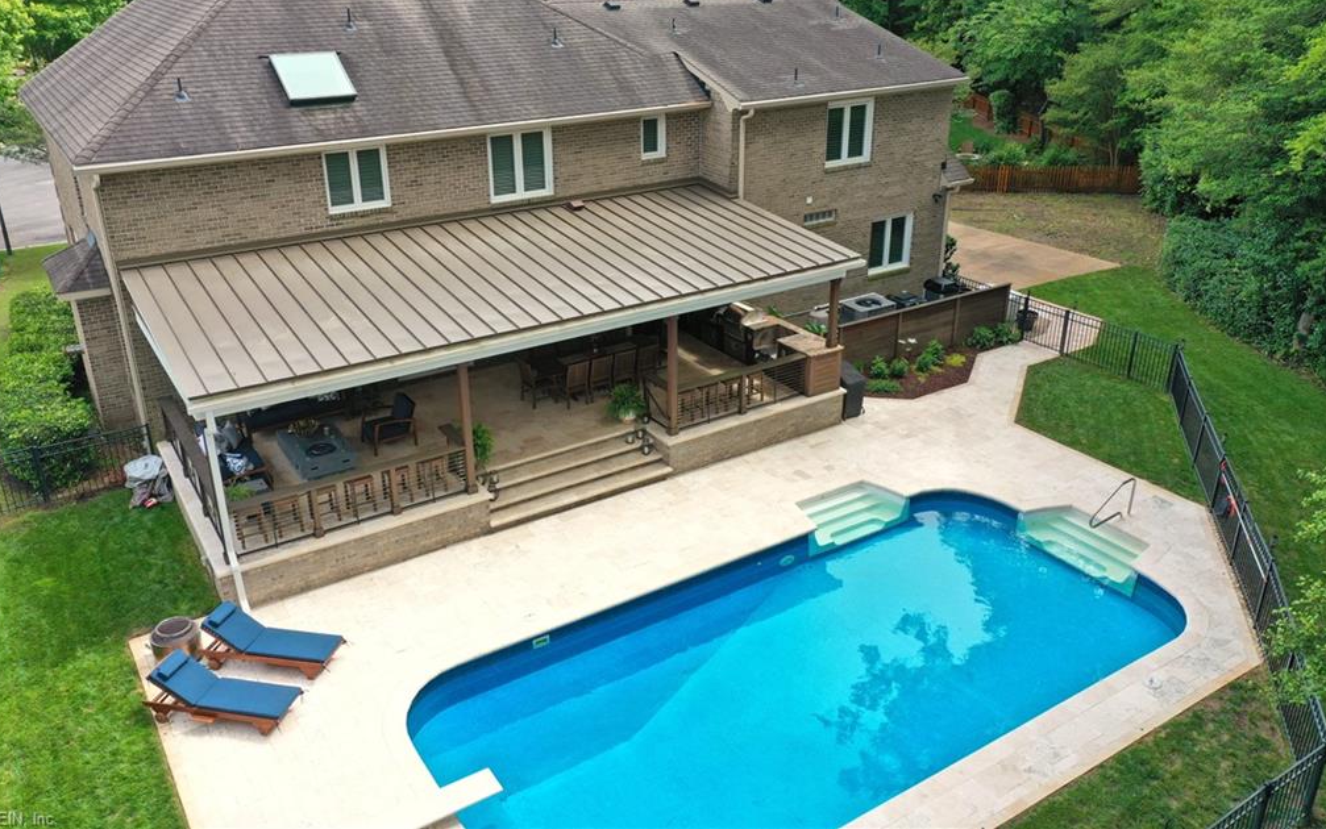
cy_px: 382
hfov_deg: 64.6
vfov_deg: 43.1
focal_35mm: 29
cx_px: 657
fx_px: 1048
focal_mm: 10.26
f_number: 5
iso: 100
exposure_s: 1/200
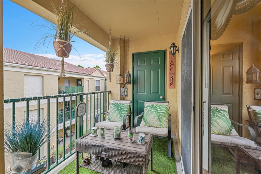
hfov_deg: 100.4
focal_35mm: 15
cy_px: 87
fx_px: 109
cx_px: 130
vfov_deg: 77.3
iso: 80
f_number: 6.3
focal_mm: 15
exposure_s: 1/5
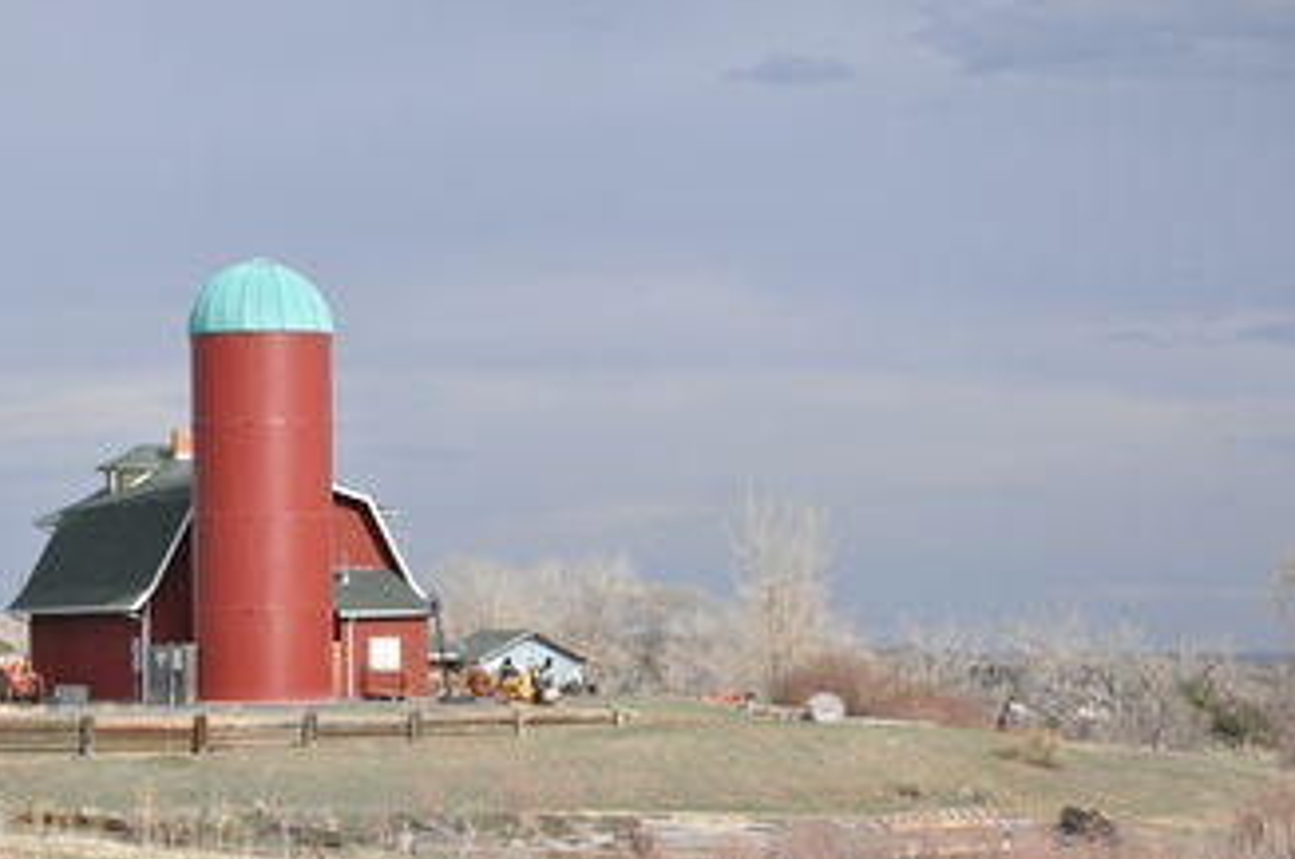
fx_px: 5208
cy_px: 435
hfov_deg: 14.2
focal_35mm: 145
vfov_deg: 9.4
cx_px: 545
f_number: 8
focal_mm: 70
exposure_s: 1/4000
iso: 1600
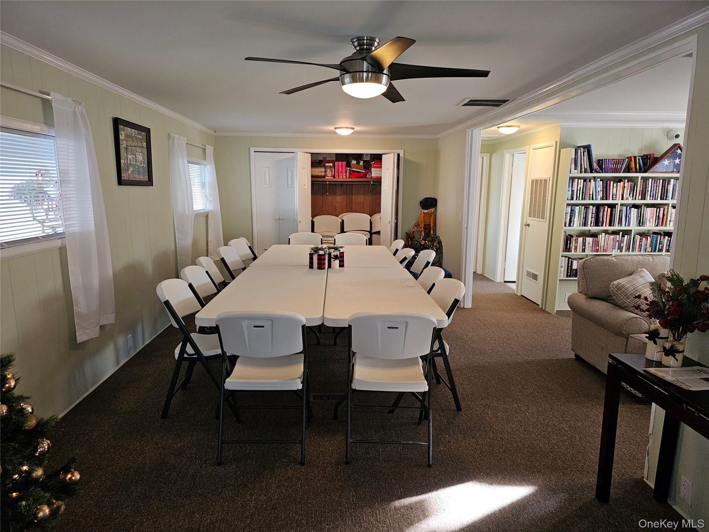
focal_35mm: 23
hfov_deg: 73.9
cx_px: 354
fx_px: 471
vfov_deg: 58.9
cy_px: 266
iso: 100
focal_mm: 6.3
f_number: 1.7
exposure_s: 1/40
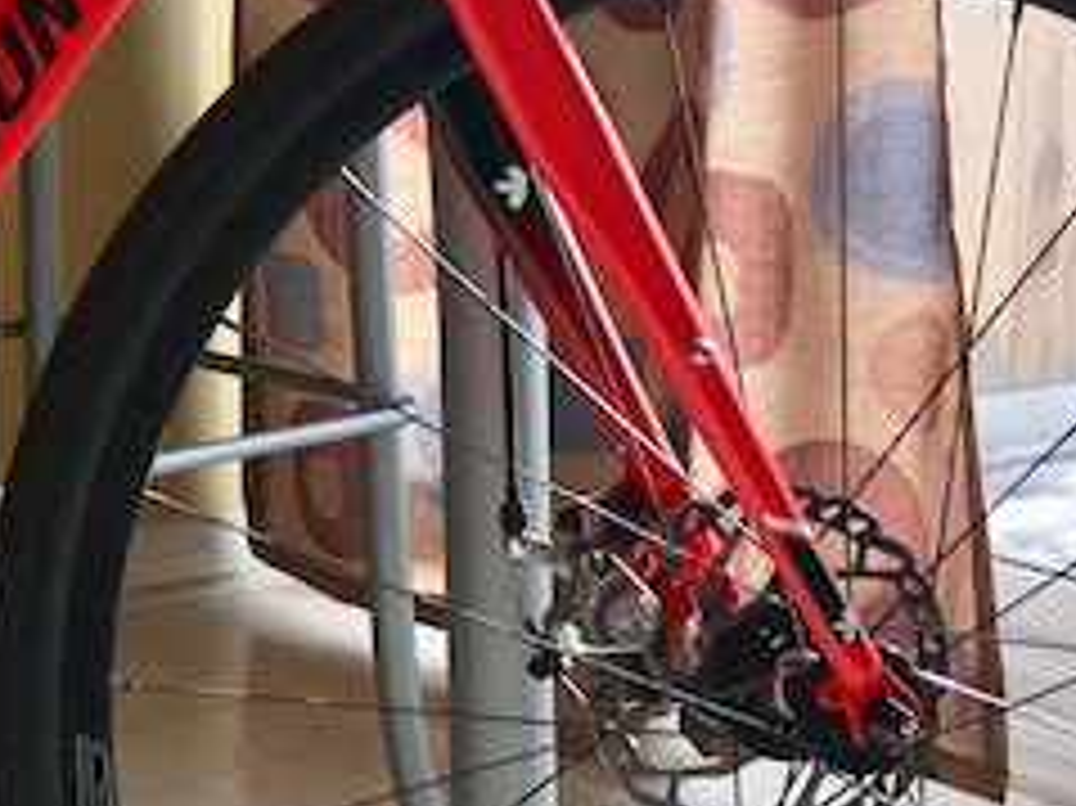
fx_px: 3014
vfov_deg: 15.1
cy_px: 176
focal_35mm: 97
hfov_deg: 18.7
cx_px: -342
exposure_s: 1/334
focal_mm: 4.15
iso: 25
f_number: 2.2
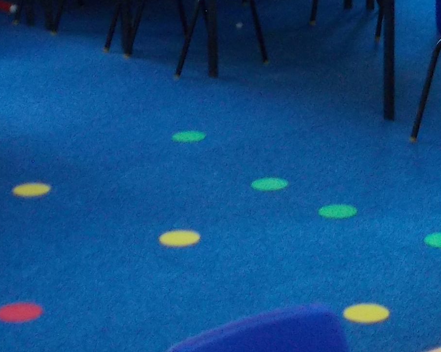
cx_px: 330
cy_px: -25
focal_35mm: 129
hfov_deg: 14.9
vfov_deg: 11.8
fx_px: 1683
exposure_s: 1/25
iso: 180
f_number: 3.2
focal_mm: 4.6
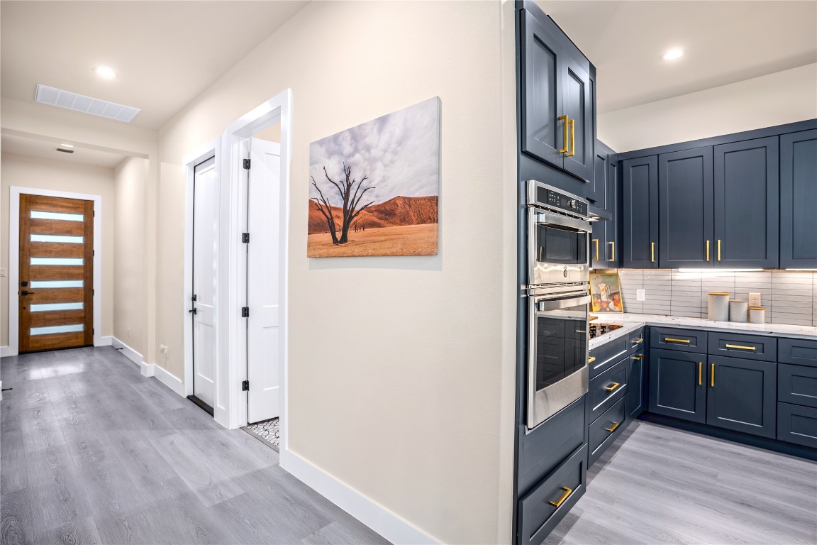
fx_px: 386
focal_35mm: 17
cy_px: 272
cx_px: 408
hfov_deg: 93.3
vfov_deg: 70.4
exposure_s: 1/15
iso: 100
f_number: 4
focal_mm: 17
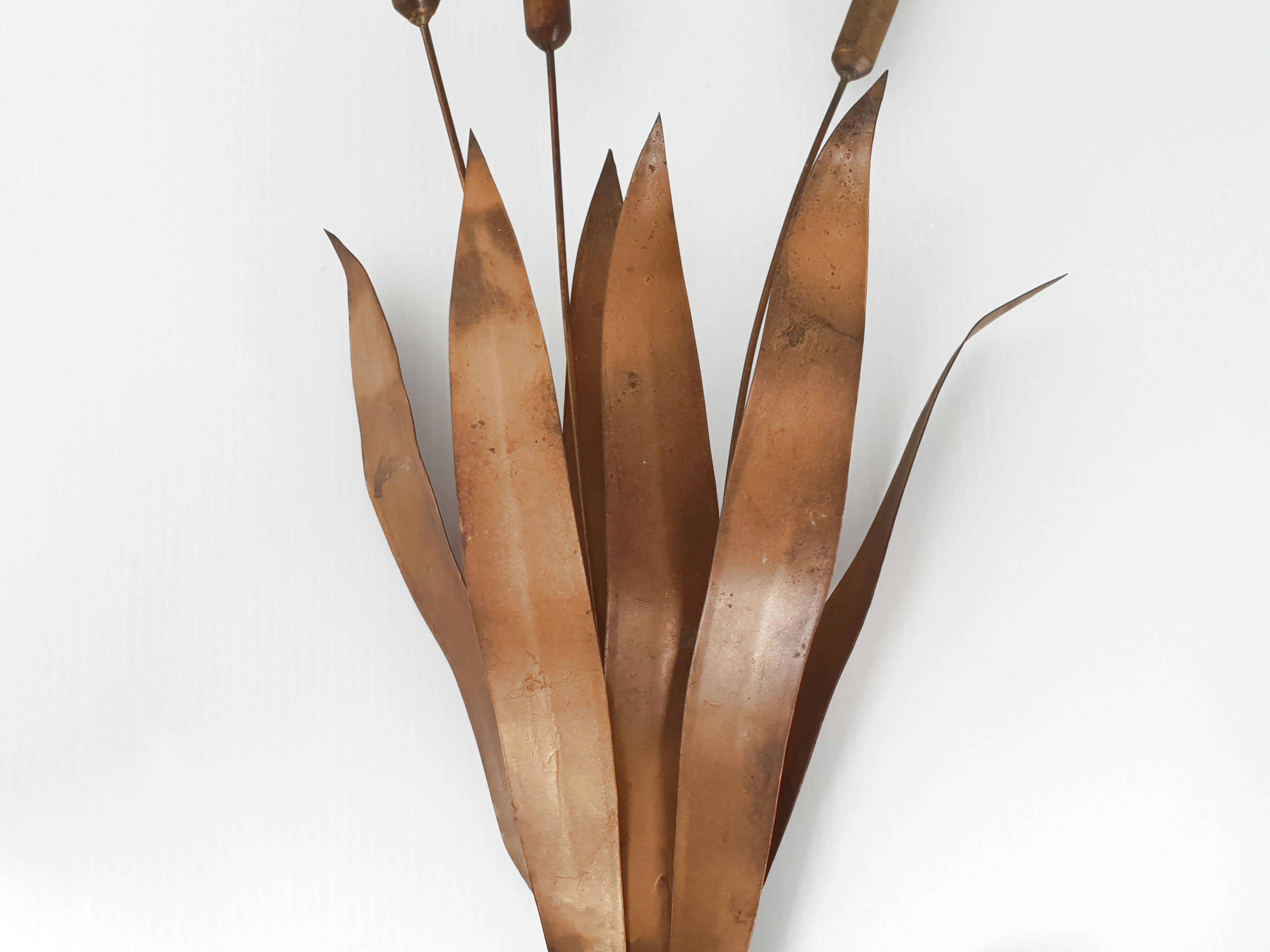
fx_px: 954
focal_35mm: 26
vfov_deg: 53.1
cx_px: 635
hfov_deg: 67.3
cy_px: 476
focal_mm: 4.3
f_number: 2.4
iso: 64
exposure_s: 1/50
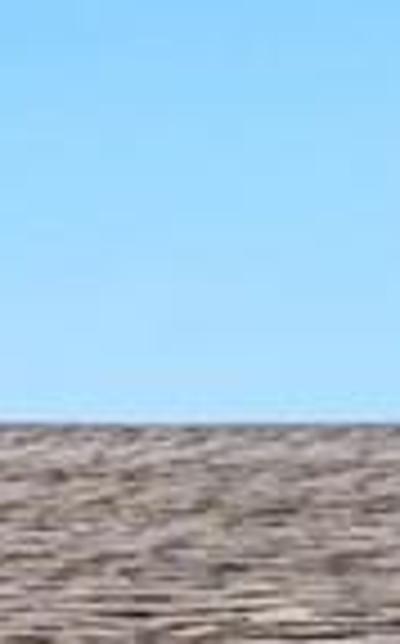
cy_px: 1603
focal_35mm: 160
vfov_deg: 10.9
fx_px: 2799
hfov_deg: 6.8
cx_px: -1052
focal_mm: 14
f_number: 9
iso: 100
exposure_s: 1/5
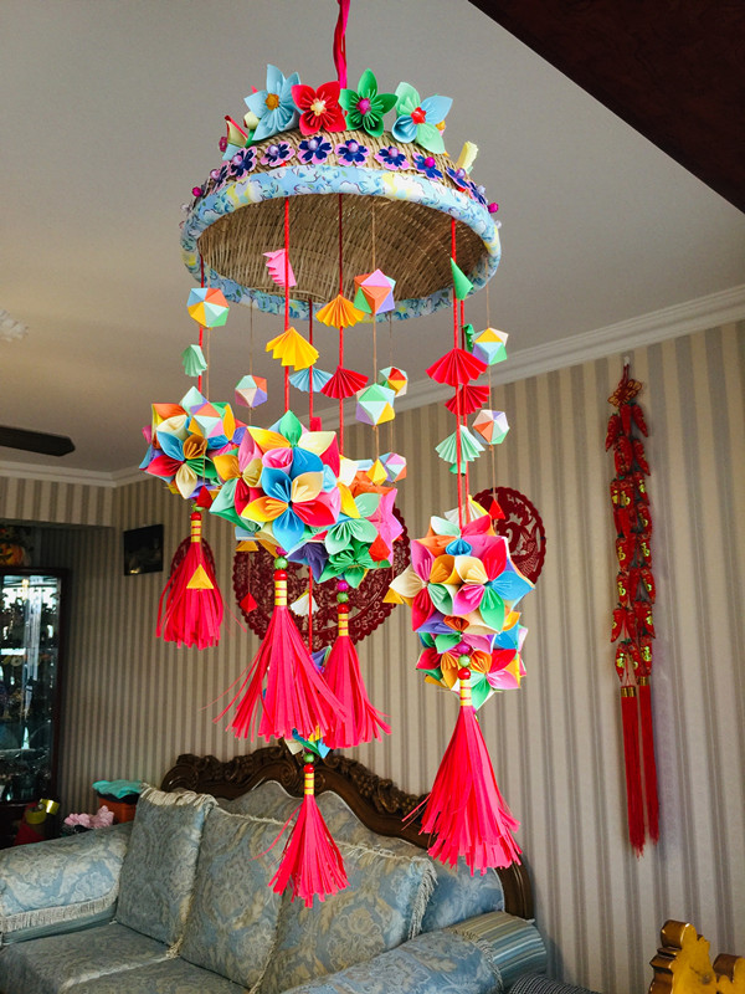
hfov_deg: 48.2
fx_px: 832
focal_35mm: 29
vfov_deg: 61.7
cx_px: 372
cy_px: 497
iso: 64
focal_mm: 4.15
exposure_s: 1/33
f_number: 2.2
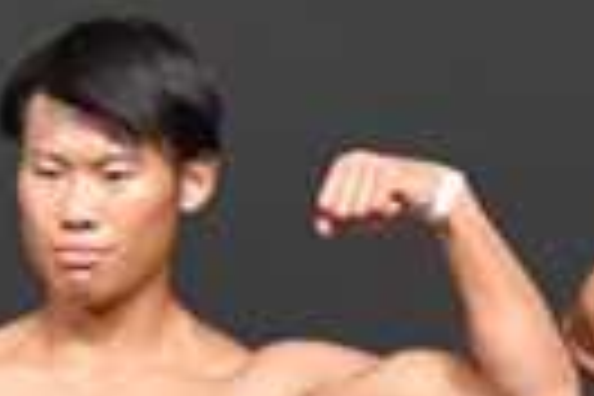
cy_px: 896
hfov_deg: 1.1
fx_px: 30407
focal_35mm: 1843
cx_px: -38
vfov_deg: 0.7
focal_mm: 210
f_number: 5.6
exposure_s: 1/400
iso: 5000
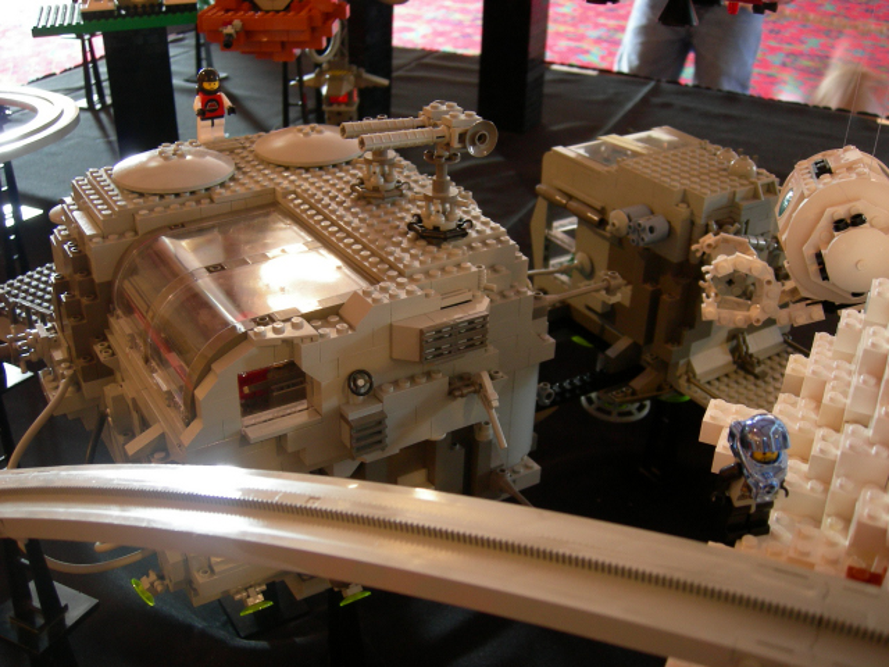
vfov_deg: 39.7
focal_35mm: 36
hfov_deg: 51.4
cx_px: 444
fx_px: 925
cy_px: 334
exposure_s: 1/2.9
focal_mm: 7.5
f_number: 2.7
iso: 200
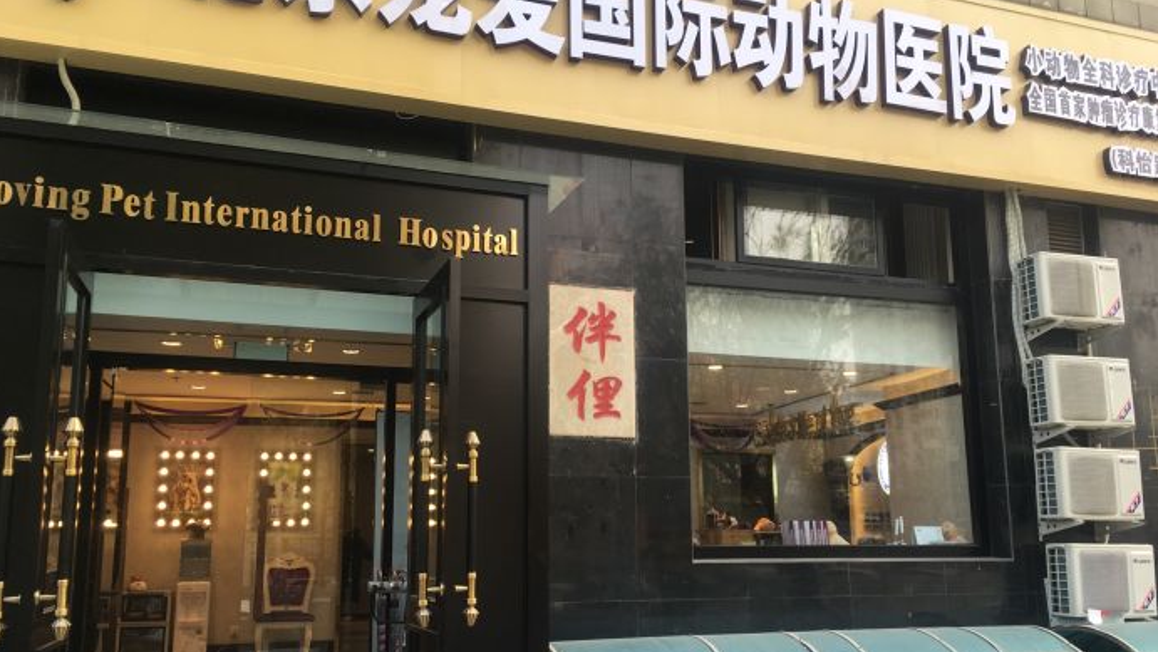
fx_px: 983
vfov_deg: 36.6
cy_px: 380
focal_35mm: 32
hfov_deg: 61.0
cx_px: 578
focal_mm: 4.15
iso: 25
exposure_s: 1/100
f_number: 2.2
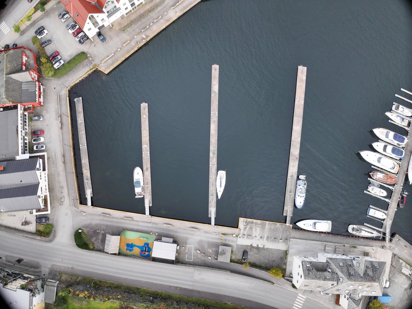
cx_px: 206
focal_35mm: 24
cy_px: 154
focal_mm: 12.29
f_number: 2.8
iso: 400
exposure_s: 1/250
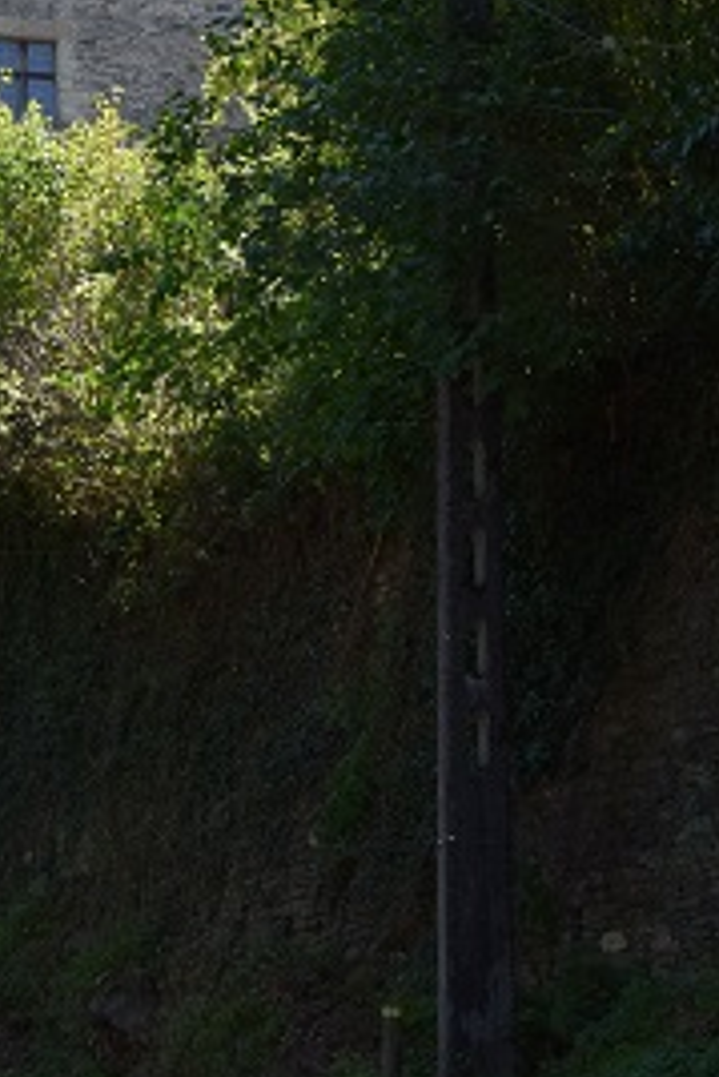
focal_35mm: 188
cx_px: -227
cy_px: 20
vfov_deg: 10.8
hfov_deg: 7.2
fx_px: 5624
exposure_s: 1/250
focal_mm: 42
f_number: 8
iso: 250
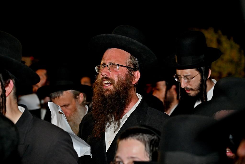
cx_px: 122
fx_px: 572
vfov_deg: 16.3
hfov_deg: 24.2
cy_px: 82
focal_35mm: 84
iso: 800
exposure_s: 1/160
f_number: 4
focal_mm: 84
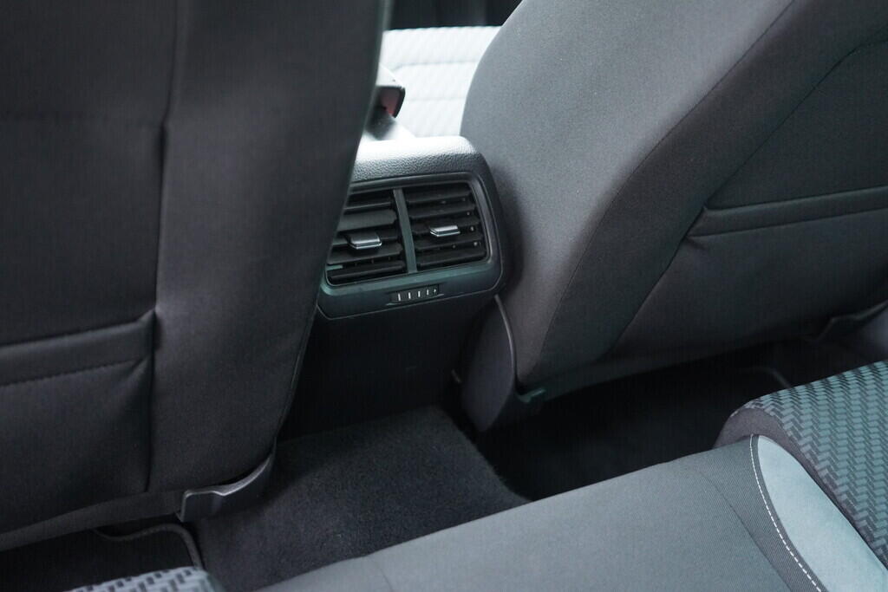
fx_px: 888
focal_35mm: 36
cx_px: 444
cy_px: 296
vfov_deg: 36.9
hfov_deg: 53.1
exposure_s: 1/40
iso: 2000
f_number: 2.8
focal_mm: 24
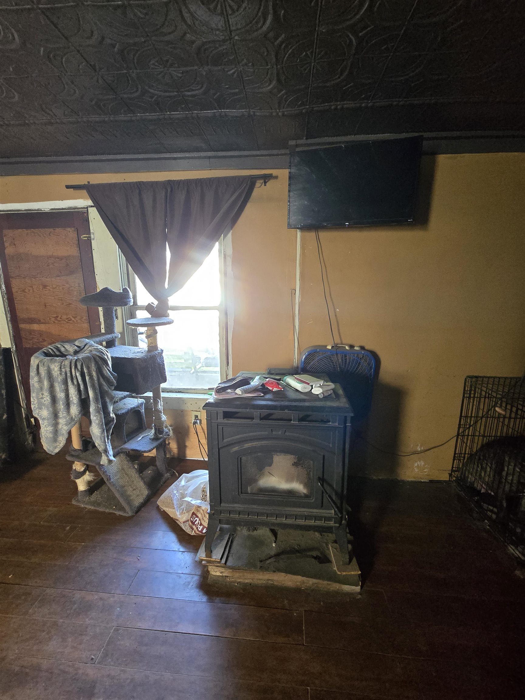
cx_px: 262
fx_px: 263
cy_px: 350
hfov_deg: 89.9
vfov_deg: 106.2
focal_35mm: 13
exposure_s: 1/60
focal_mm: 2.2
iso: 1000
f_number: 2.2
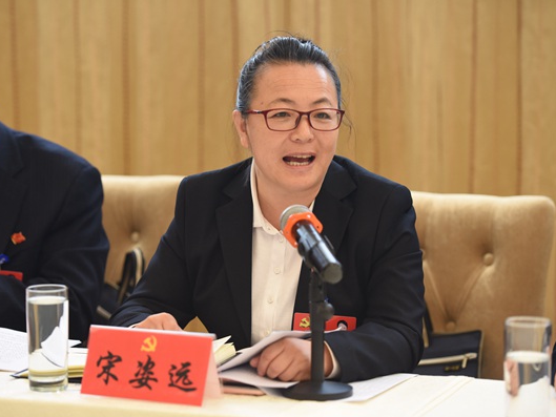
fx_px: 2105
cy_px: 208
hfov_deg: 15.0
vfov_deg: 11.3
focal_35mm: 131
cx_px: 253
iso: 1100
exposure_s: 1/125
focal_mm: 120
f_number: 2.8
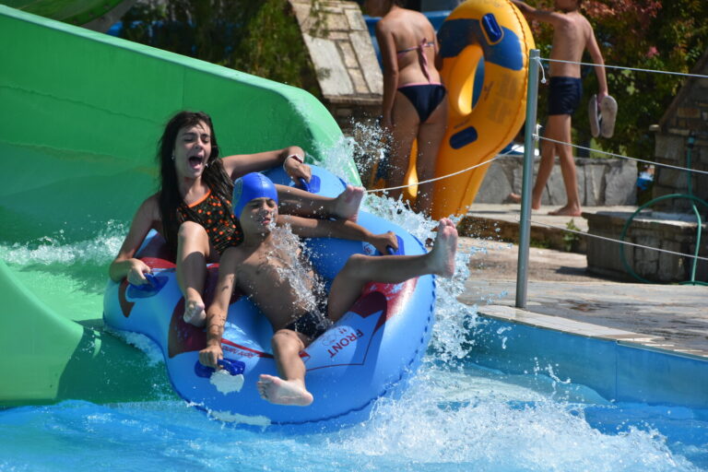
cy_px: 236
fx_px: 5162
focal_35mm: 262
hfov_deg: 7.8
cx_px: 354
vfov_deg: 5.2
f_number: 8
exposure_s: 1/1000
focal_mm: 175
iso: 200
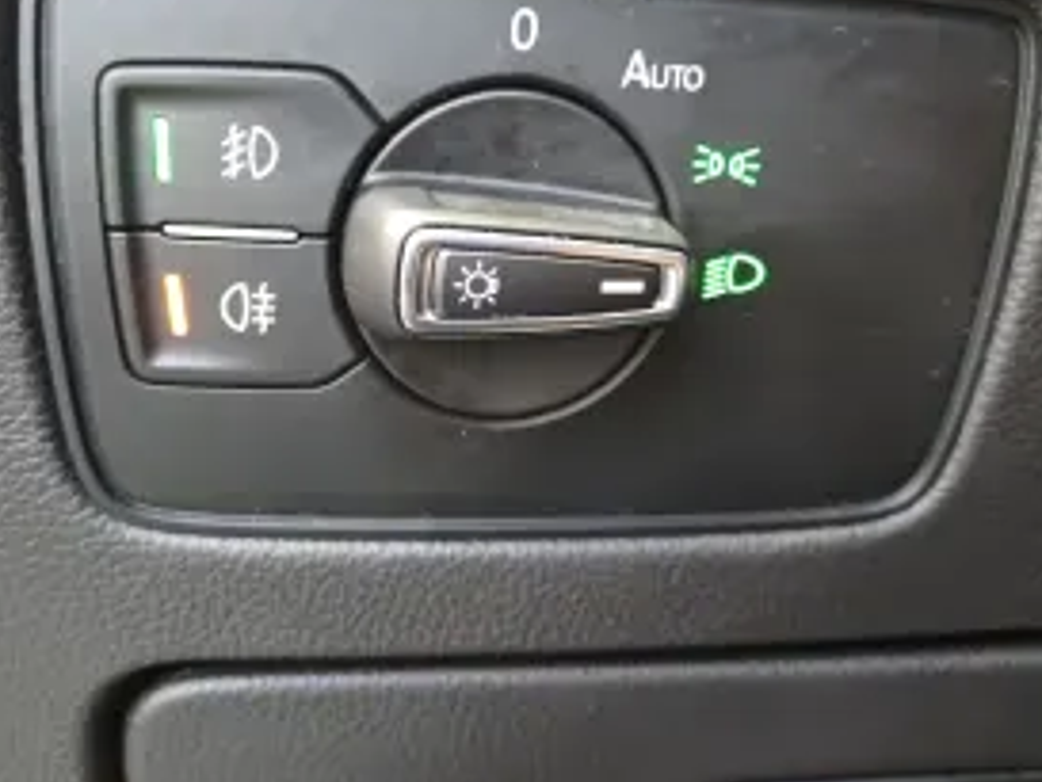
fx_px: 994
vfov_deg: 42.5
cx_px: 481
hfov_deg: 55.3
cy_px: 275
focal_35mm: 33
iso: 800
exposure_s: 1/20
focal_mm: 4.65
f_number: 1.8
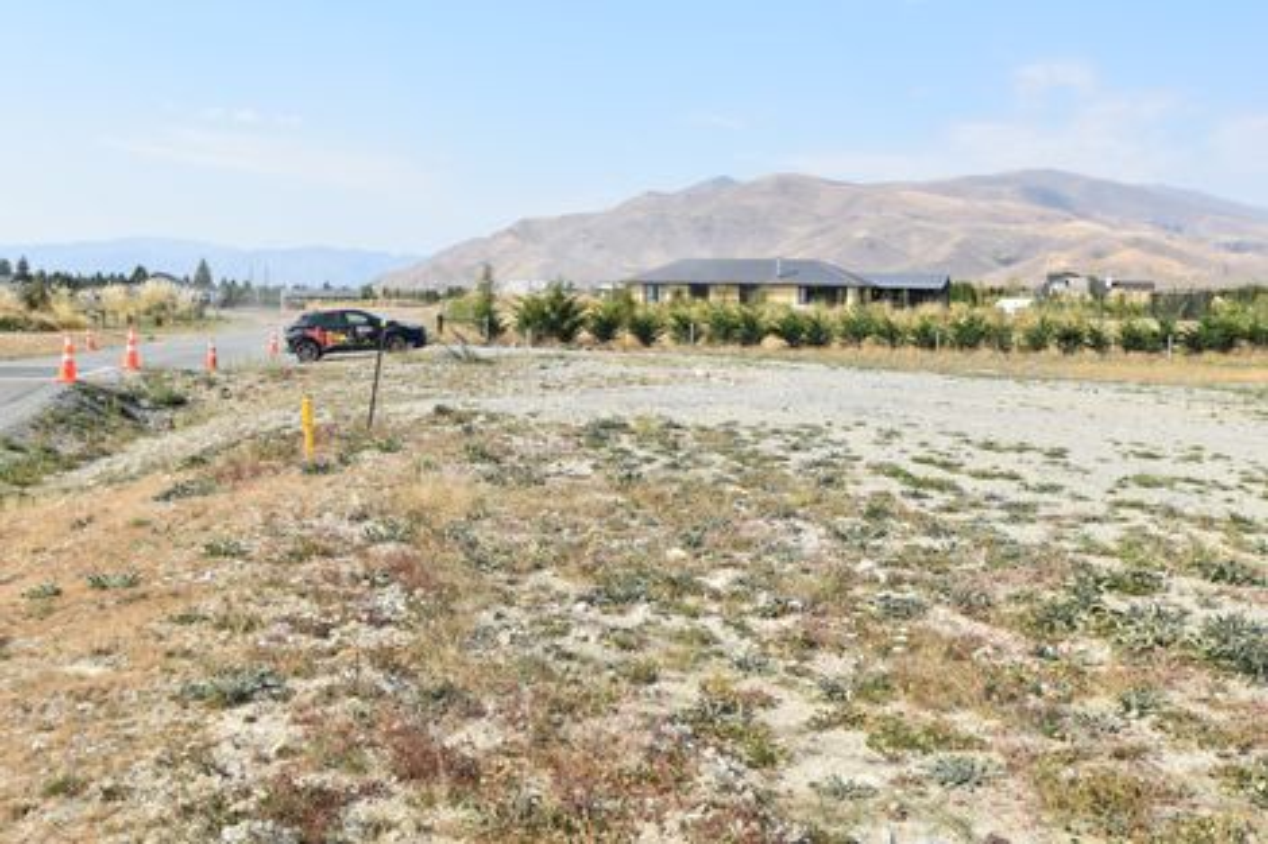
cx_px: 634
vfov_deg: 36.8
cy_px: 422
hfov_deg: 53.1
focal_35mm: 36
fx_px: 1267
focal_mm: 24
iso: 200
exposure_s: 1/400
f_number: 10
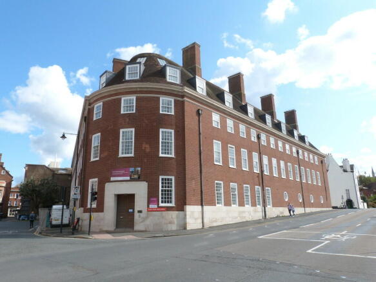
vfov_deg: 54.9
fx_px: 271
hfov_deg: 69.4
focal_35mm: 25
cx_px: 188
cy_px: 141
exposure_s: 1/250
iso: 100
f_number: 5.6
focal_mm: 4.5
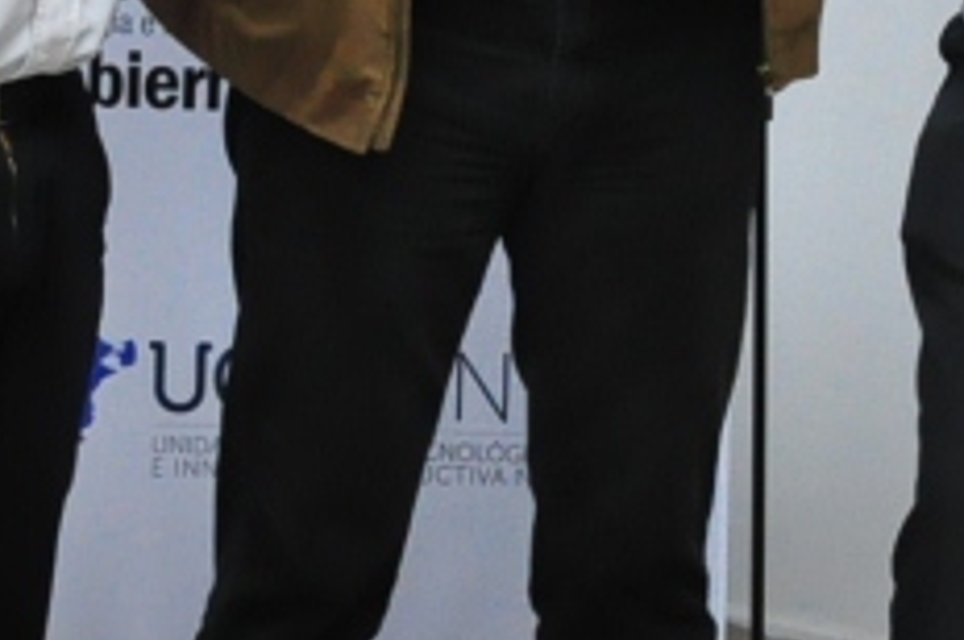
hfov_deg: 10.0
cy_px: -237
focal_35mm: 199
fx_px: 5321
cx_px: 1475
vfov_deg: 6.8
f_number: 4.5
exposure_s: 1/60
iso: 1600
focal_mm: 30
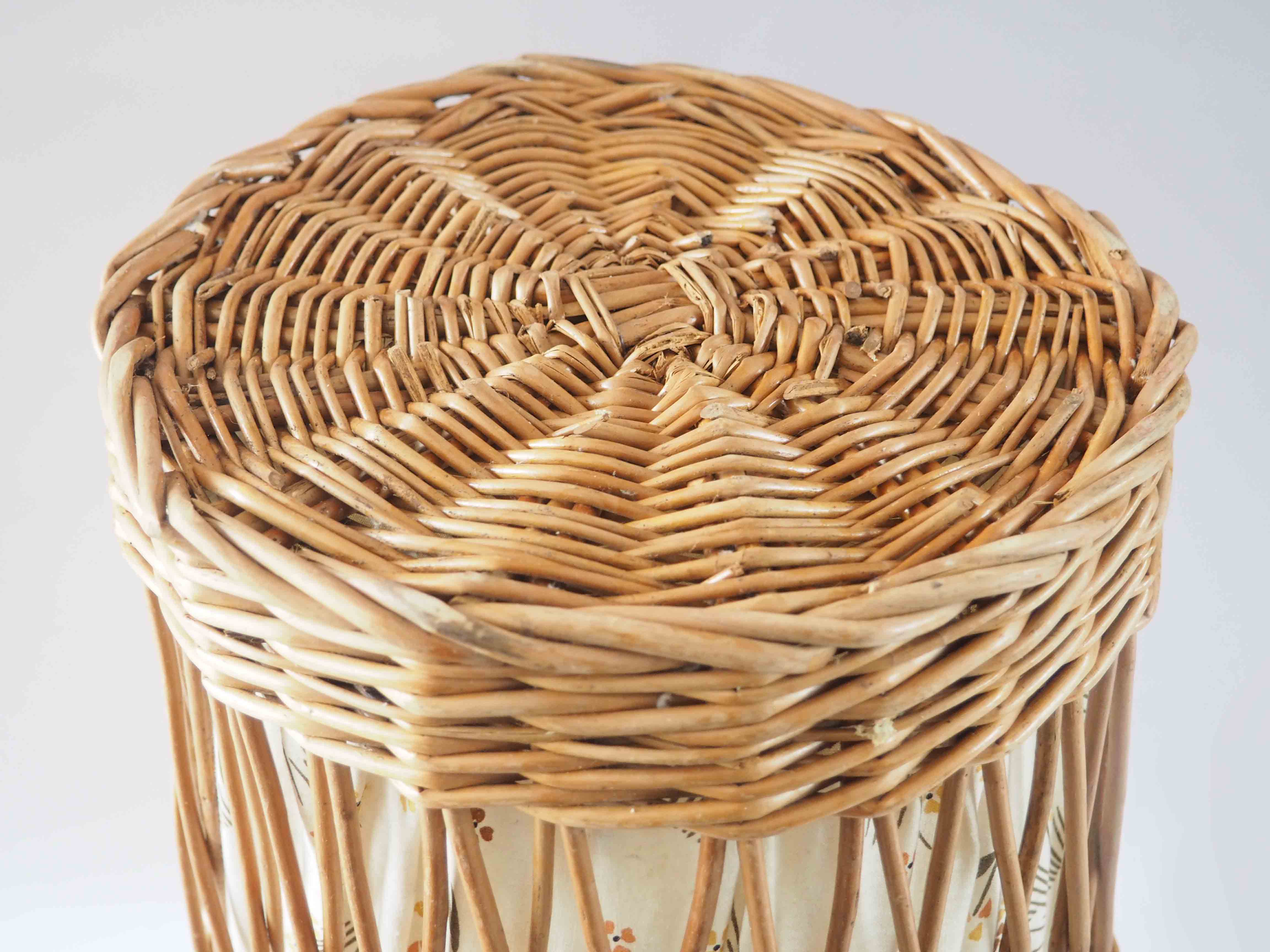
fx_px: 1614
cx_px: 635
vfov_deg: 32.9
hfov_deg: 42.9
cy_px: 476
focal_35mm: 44
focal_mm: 22
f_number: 4.2
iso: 1600
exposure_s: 1/60
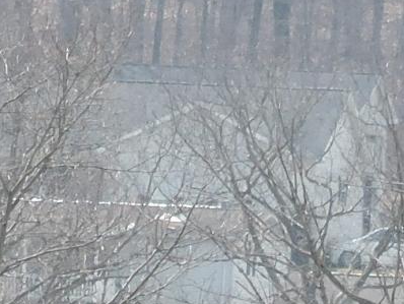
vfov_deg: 1.2
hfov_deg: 1.6
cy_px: 632
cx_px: -645
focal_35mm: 1239
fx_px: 14469
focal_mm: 33
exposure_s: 1/500
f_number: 4.6
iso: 160
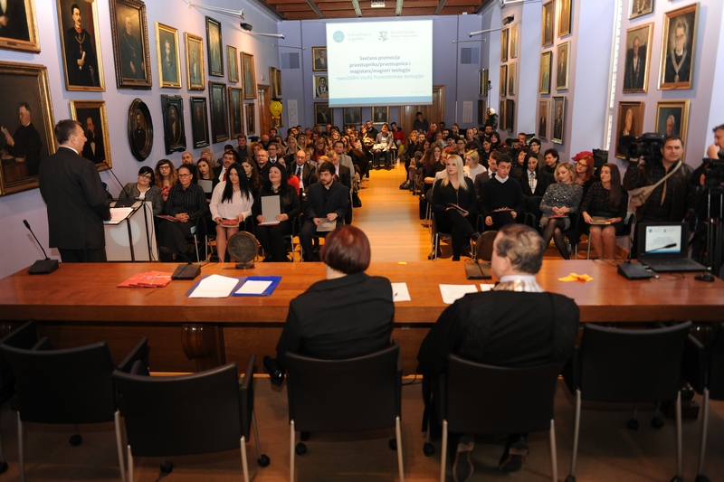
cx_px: 362
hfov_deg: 67.4
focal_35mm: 27
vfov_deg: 47.9
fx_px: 543
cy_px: 241
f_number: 2.8
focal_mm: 27
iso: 640
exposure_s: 1/60
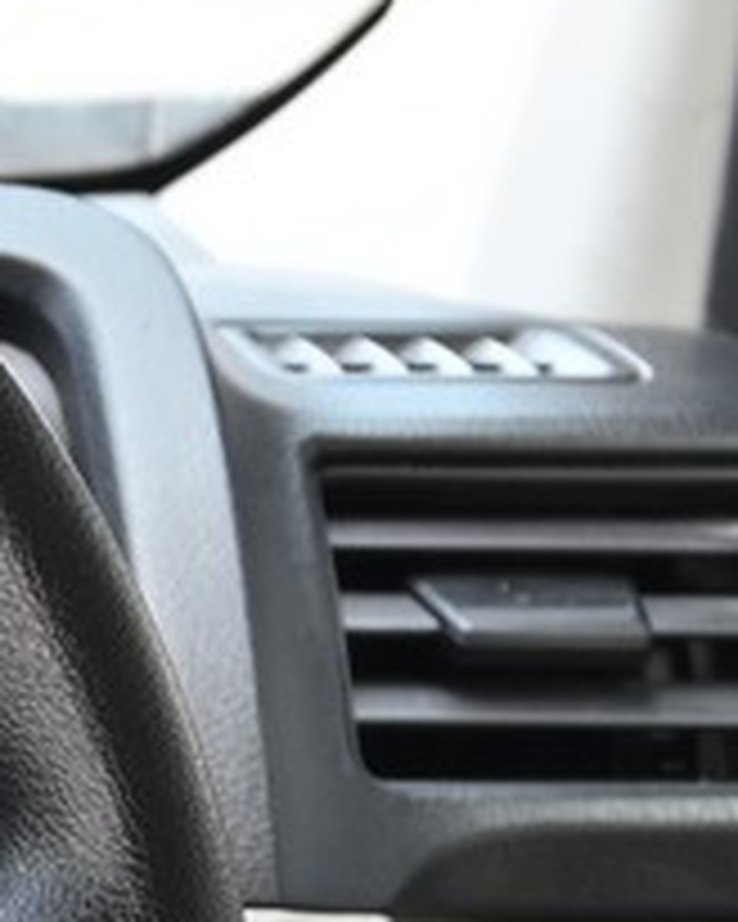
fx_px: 4942
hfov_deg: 7.8
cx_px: -1156
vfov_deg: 10.4
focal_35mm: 181
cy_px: 1221
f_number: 5.6
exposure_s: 1/30
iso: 200
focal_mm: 24.5
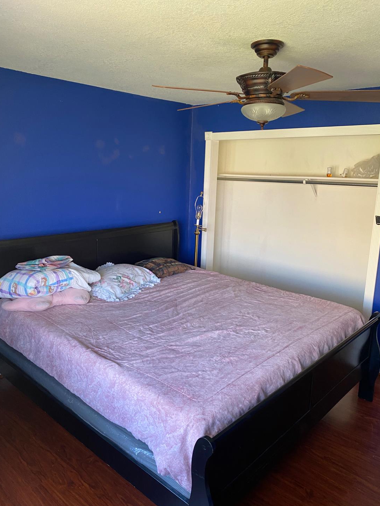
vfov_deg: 65.3
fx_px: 395
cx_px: 188
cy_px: 256
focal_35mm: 27
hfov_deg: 51.4
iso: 125
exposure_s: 1/60
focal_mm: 4.25
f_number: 1.8
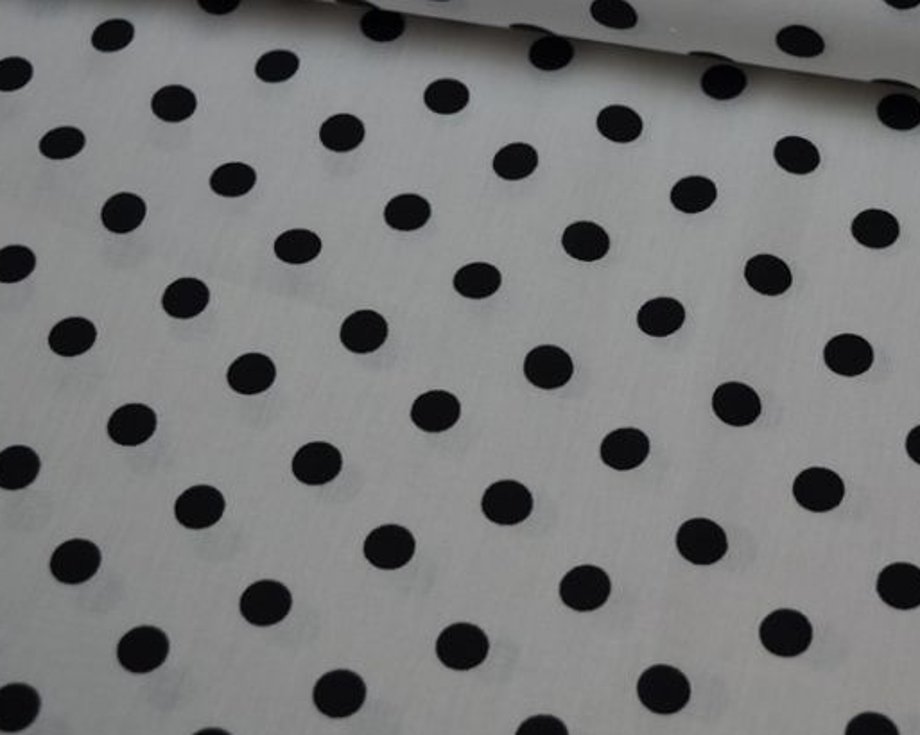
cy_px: 359
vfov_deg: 19.4
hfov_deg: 23.9
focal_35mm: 79
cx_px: 667
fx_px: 2150
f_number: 5.6
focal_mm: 36
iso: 200
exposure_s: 1/125
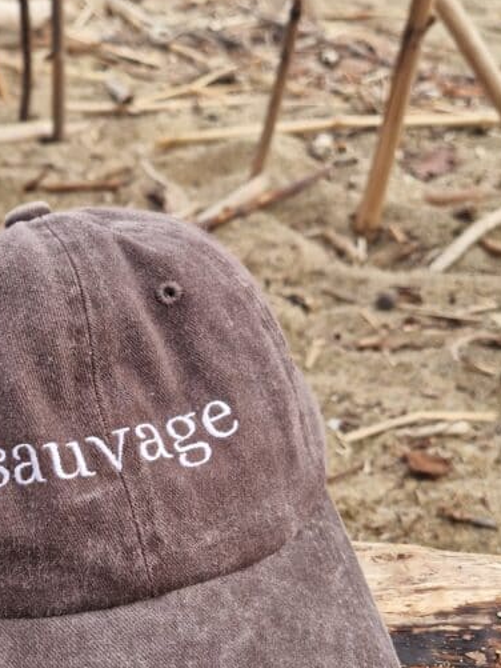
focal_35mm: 47
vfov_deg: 39.6
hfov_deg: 30.4
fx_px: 907
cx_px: 133
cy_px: 479
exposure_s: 1/138
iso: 50
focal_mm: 5.4
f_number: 1.8
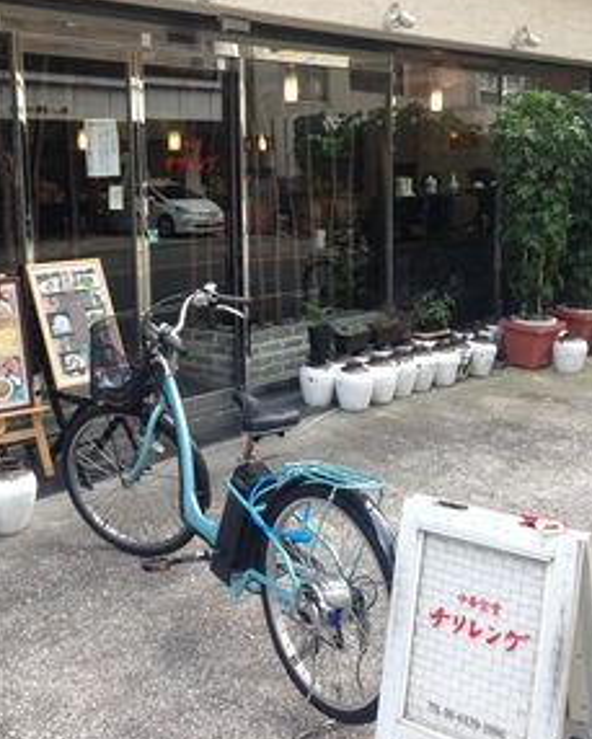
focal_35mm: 45
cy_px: 320
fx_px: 985
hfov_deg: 33.3
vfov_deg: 41.1
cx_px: 215
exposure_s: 1/120
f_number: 2.4
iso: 64
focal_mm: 4.12
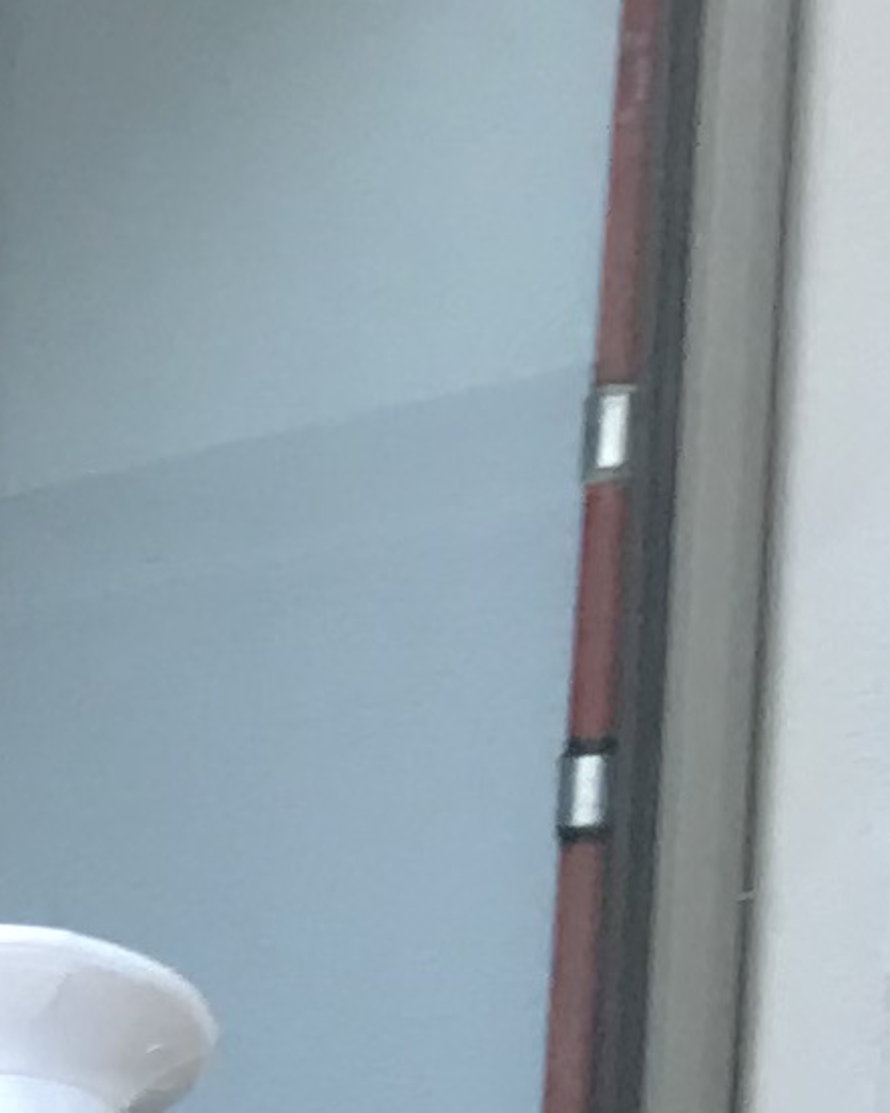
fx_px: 6554
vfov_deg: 9.2
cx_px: -2746
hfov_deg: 6.3
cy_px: 2049
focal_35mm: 199
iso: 40
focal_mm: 3.99
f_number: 1.8
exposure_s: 1/100
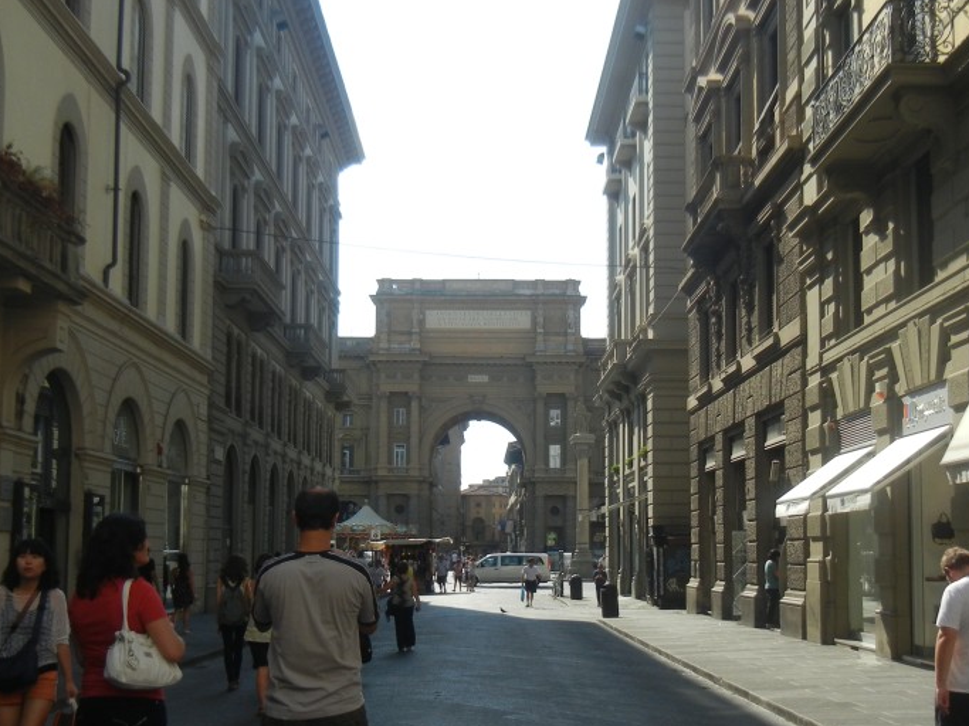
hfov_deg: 42.1
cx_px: 512
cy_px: 462
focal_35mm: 45
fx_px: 1259
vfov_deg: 32.0
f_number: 7
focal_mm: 5.4
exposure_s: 1/288
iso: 160
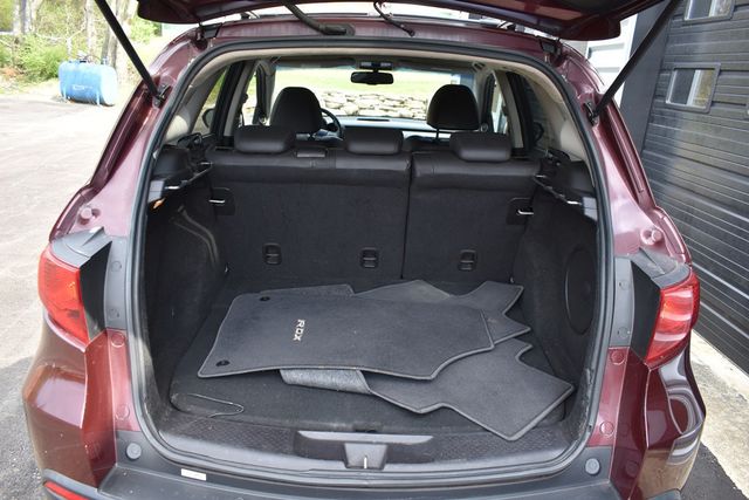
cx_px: 374
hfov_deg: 67.4
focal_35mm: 27
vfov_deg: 48.0
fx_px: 562
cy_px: 250
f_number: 5
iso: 400
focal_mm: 18
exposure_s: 1/250
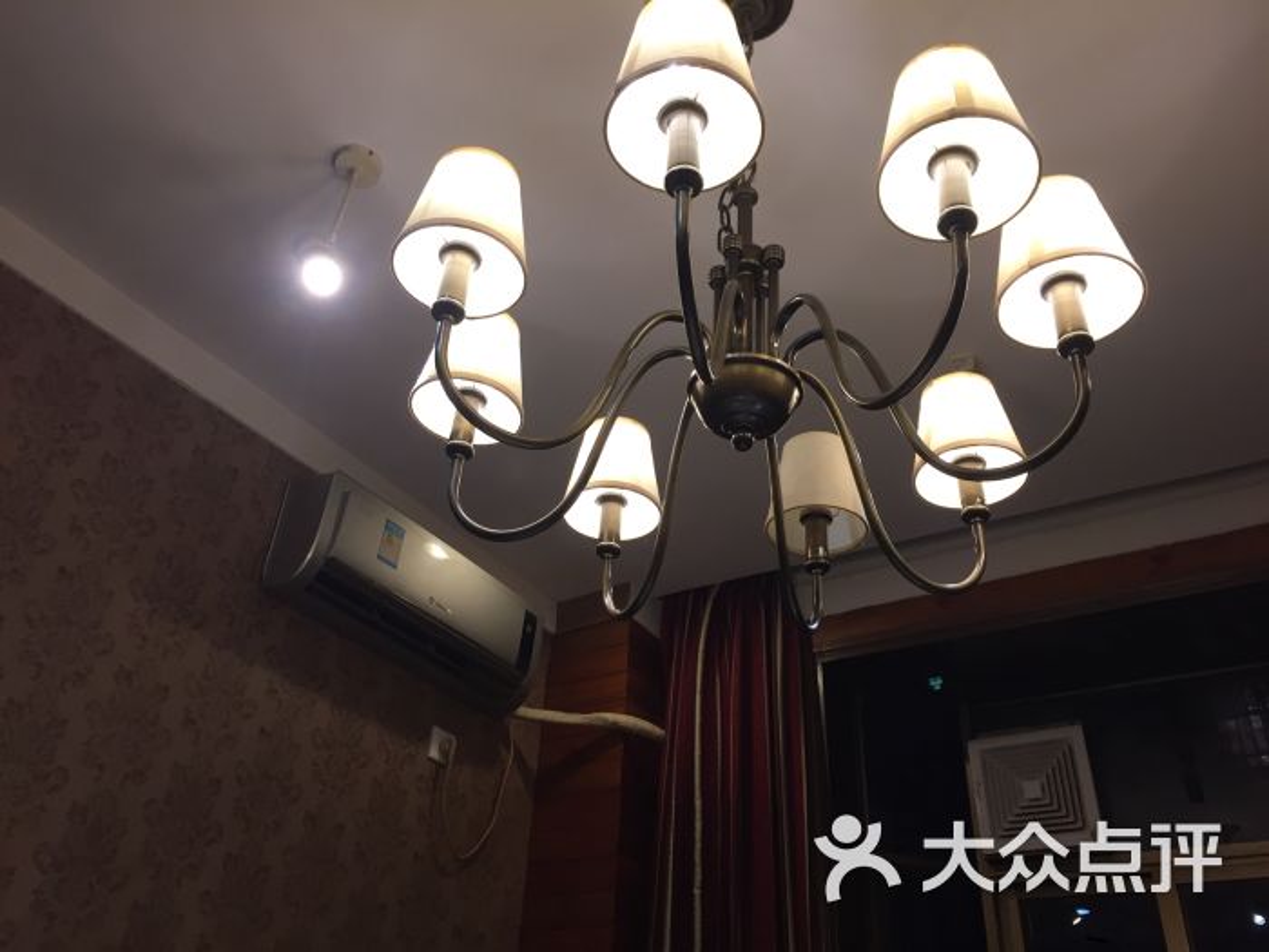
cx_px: 634
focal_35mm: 29
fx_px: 1063
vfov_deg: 48.2
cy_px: 476
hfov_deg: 61.7
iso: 40
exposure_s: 1/33
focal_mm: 4.15
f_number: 2.2
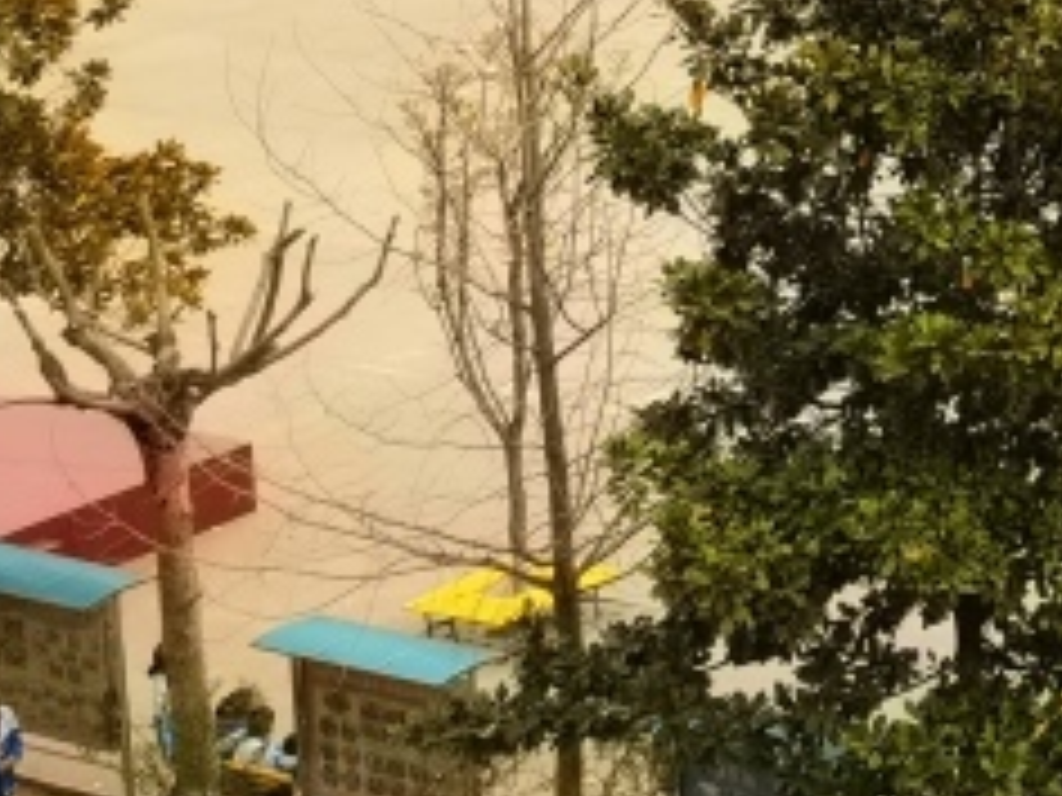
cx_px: 2236
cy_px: -553
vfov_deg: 12.2
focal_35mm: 113
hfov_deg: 14.1
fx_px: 3467
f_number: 1.8
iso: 50
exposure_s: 1/139
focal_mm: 5.58
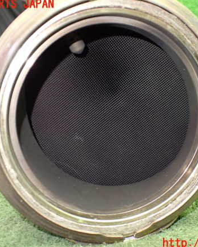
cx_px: 121
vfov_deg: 45.8
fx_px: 293
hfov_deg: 37.2
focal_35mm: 40
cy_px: 124
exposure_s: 1/40
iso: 800
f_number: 2.3
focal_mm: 5.4
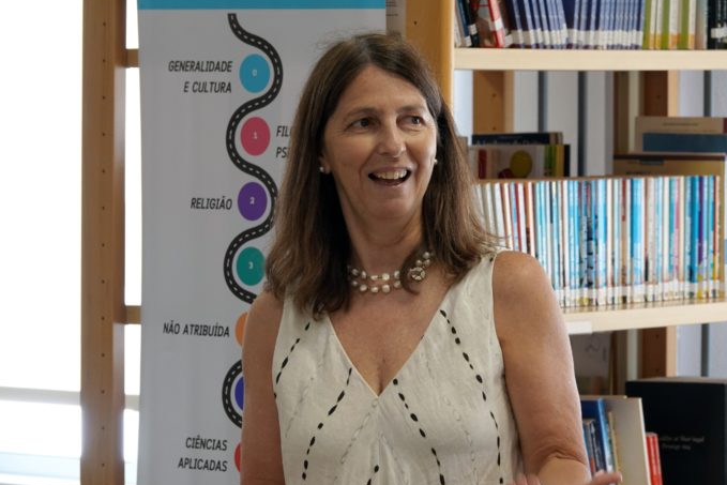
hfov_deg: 9.1
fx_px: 4585
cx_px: 360
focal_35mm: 227
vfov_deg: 6.1
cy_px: 249
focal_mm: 78.39
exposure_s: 1/125
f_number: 4
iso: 800
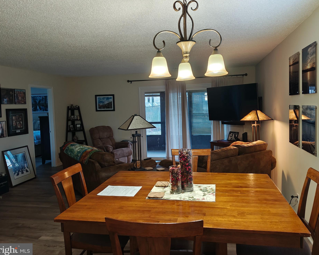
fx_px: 255
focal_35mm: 27
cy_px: 125
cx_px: 166
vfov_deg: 53.2
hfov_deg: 64.0
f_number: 1.7
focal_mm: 4.68
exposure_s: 1/60
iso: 1728
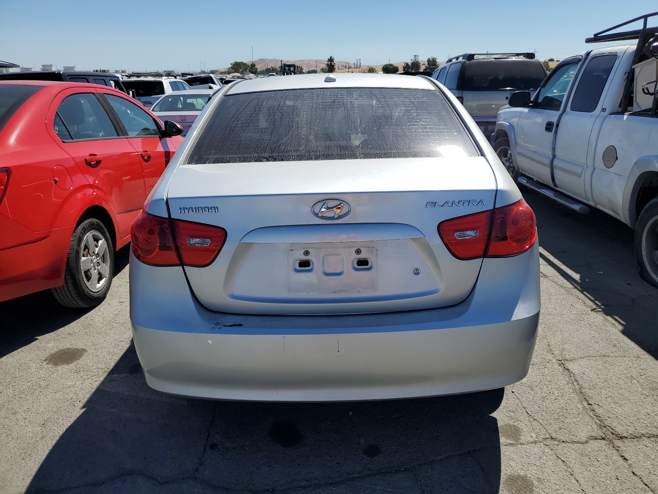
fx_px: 494
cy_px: 247
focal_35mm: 26
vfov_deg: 53.1
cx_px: 329
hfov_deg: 67.3
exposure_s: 1/5000
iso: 50
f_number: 1.5
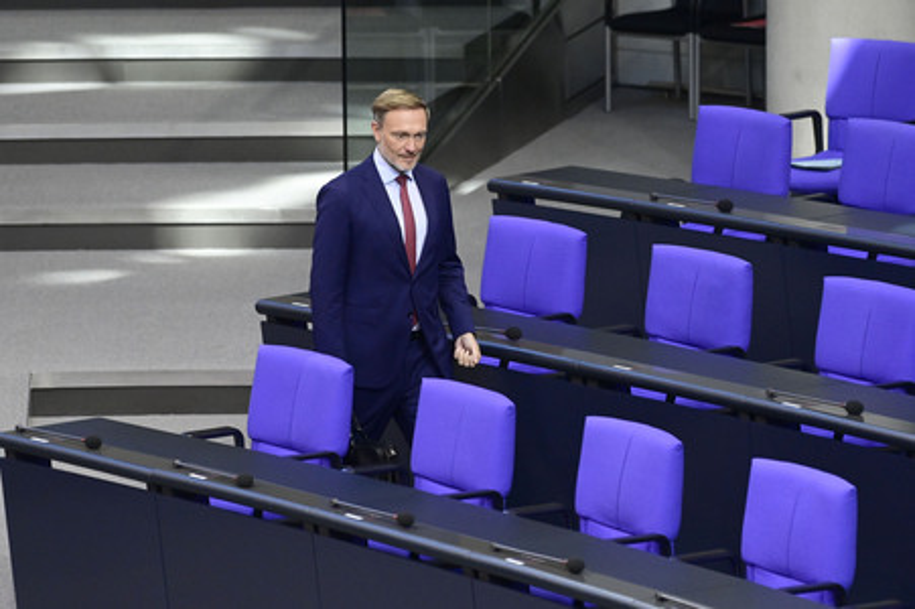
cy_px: 304
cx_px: 458
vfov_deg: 5.7
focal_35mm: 240
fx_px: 6095
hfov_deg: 8.6
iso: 8000
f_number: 5.6
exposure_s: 1/500
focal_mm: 240
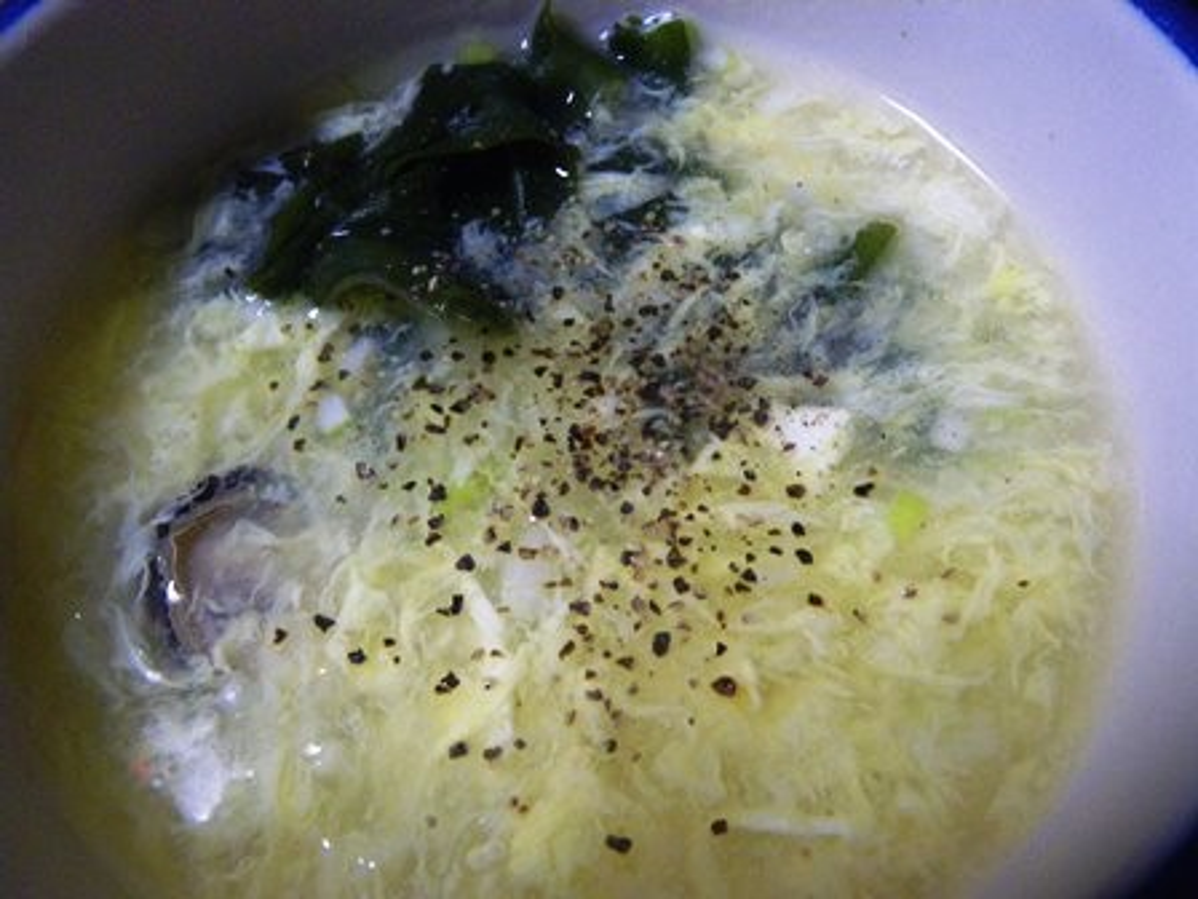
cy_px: 450
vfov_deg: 41.8
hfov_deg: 54.0
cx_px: 599
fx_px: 1177
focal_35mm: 34
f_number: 3.8
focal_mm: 6.1
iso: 800
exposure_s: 1/15
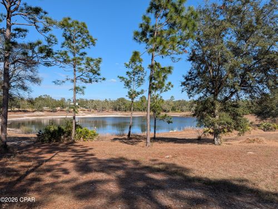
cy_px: 104
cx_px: 139
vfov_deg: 56.9
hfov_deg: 71.5
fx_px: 193
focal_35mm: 24
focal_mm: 6.9
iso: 20
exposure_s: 1/1081
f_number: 1.68
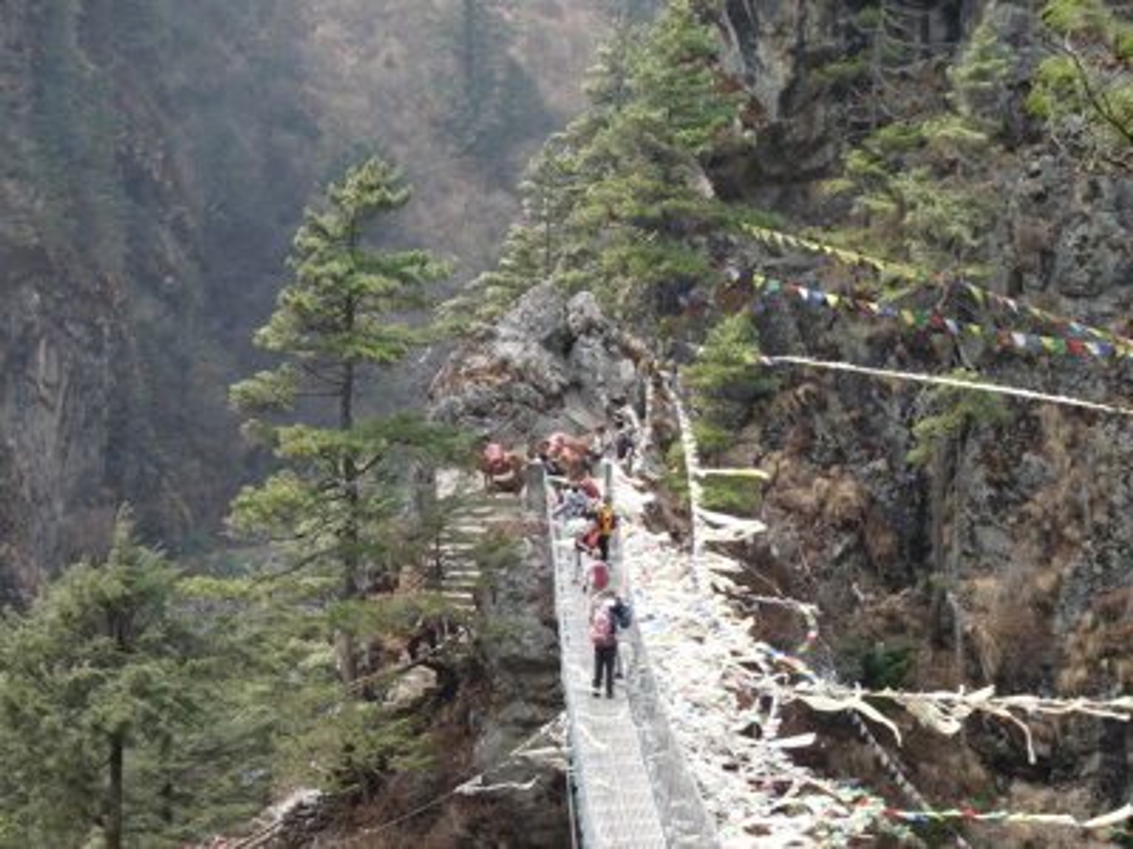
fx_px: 2848
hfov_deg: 22.5
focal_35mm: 87
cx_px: 566
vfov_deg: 17.0
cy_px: 424
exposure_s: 1/200
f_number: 4.5
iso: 100
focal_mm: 15.5
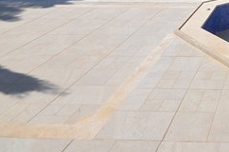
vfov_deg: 25.2
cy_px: -51
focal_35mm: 45
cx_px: 269
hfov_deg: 35.3
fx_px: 286
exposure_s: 1/400
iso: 100
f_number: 9
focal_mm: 10
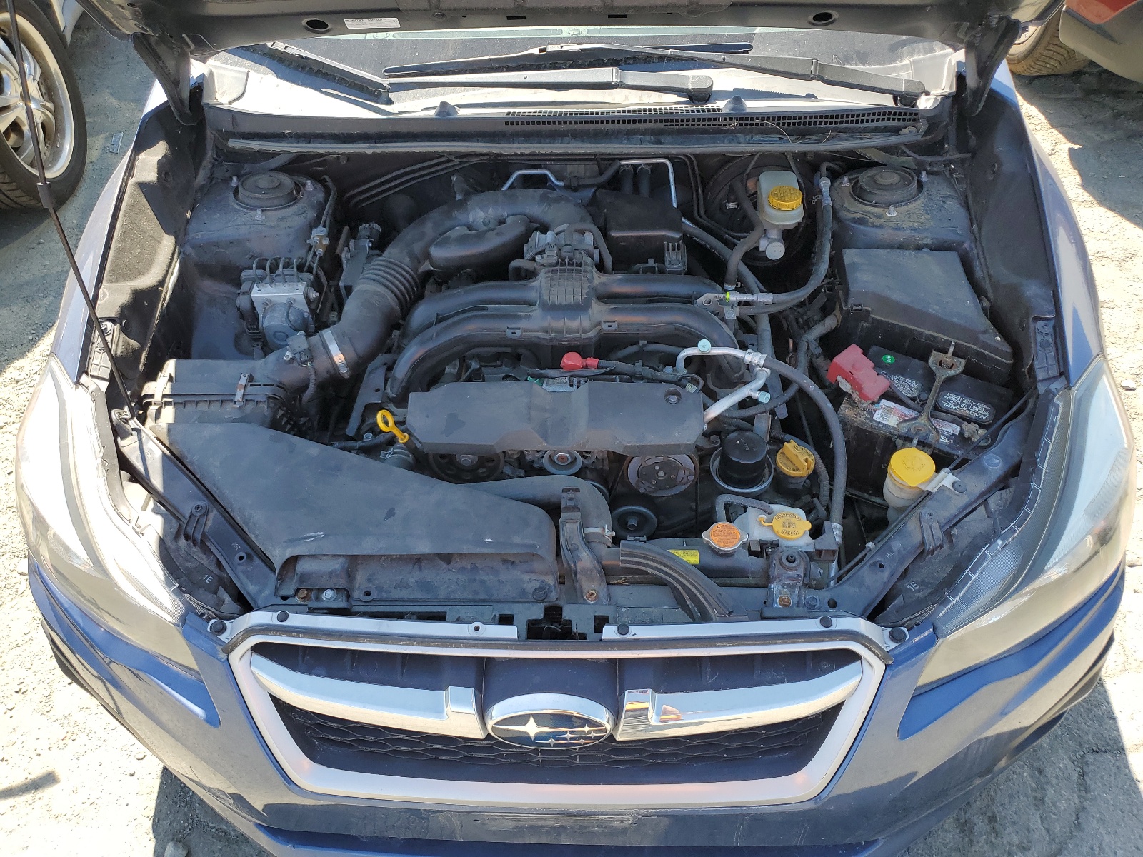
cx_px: 572
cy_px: 428
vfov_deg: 53.1
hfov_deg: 67.3
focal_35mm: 26
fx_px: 859
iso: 50
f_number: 1.5
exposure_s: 1/667
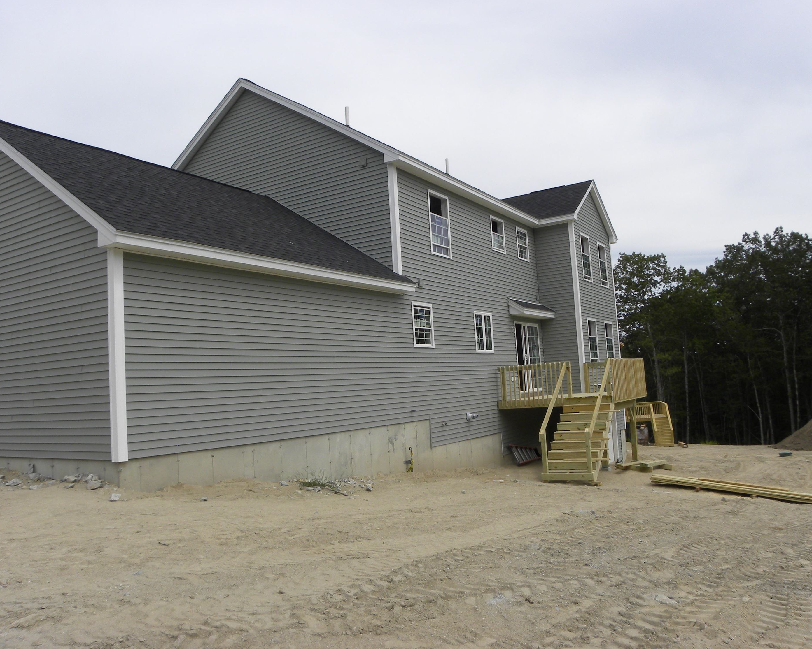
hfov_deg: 62.2
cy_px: 317
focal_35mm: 28
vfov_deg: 51.5
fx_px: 673
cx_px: 426
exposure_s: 1/417
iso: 64
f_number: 6.3
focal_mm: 4.6
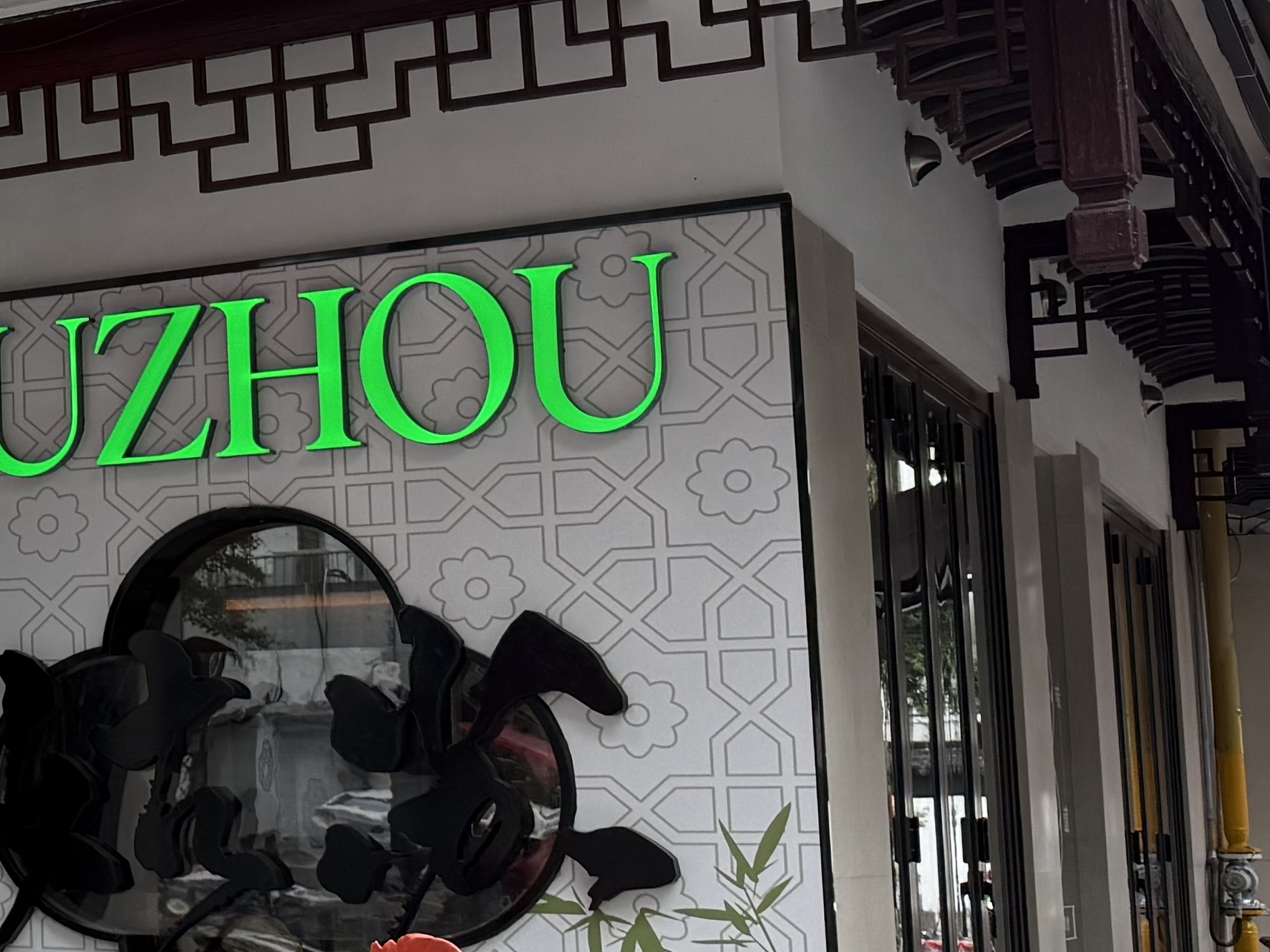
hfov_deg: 20.1
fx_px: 2935
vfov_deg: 18.4
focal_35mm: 80
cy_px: 478
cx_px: -779
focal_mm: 6.76
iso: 100
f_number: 1.78
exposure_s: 1/772
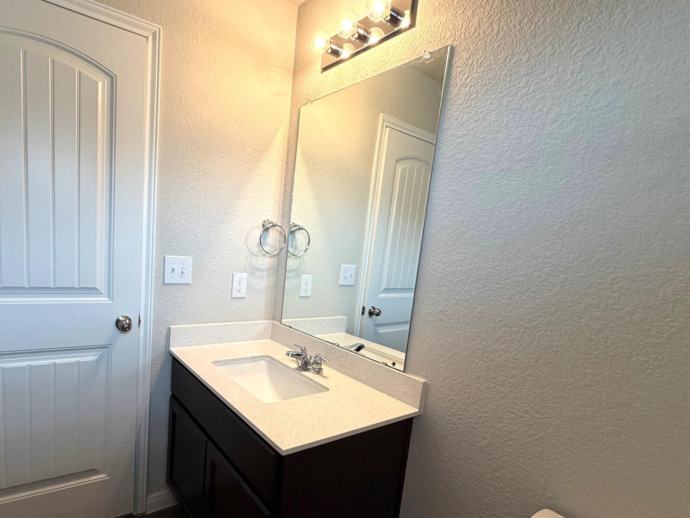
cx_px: 278
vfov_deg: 68.3
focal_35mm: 19
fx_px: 379
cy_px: 299
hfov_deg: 83.7
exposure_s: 1/120
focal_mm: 2.22
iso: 320
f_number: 2.2
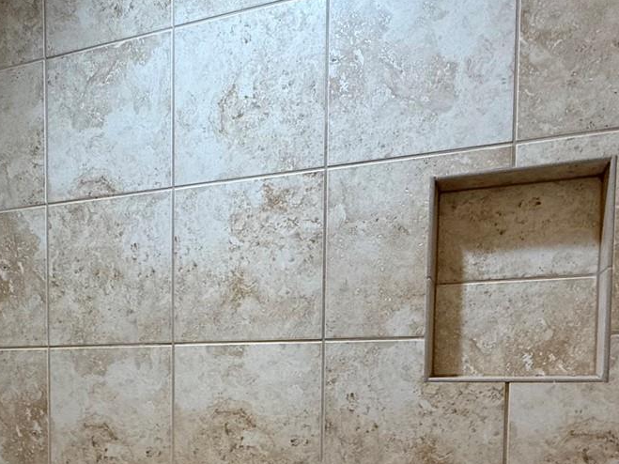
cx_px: 243
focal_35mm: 34
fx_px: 608
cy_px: 423
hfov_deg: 53.5
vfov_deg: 38.7
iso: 250
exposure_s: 1/120
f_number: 2.2
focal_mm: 2.22
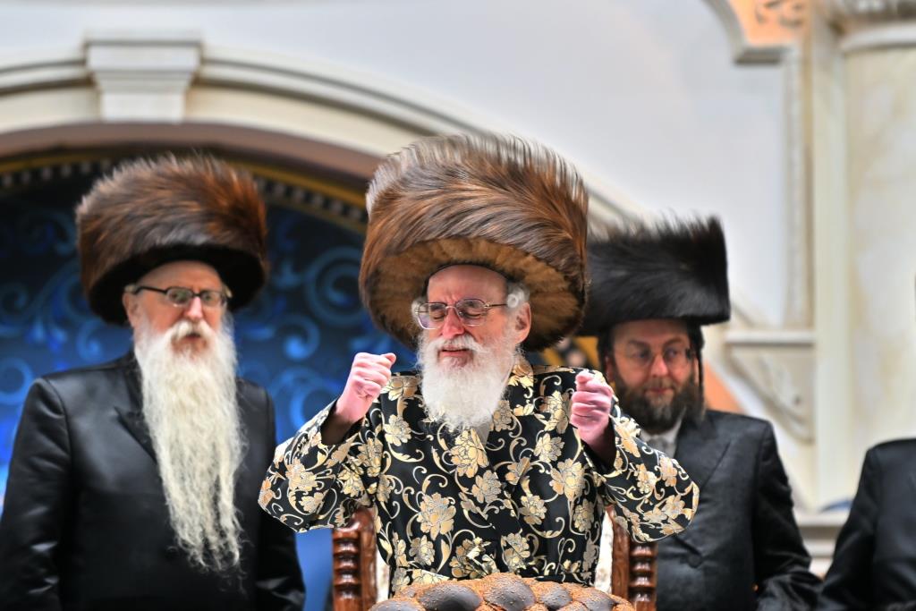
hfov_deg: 6.9
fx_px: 7634
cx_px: 458
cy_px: 306
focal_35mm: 300
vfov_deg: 4.6
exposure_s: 1/320
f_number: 2.8
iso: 400
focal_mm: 200
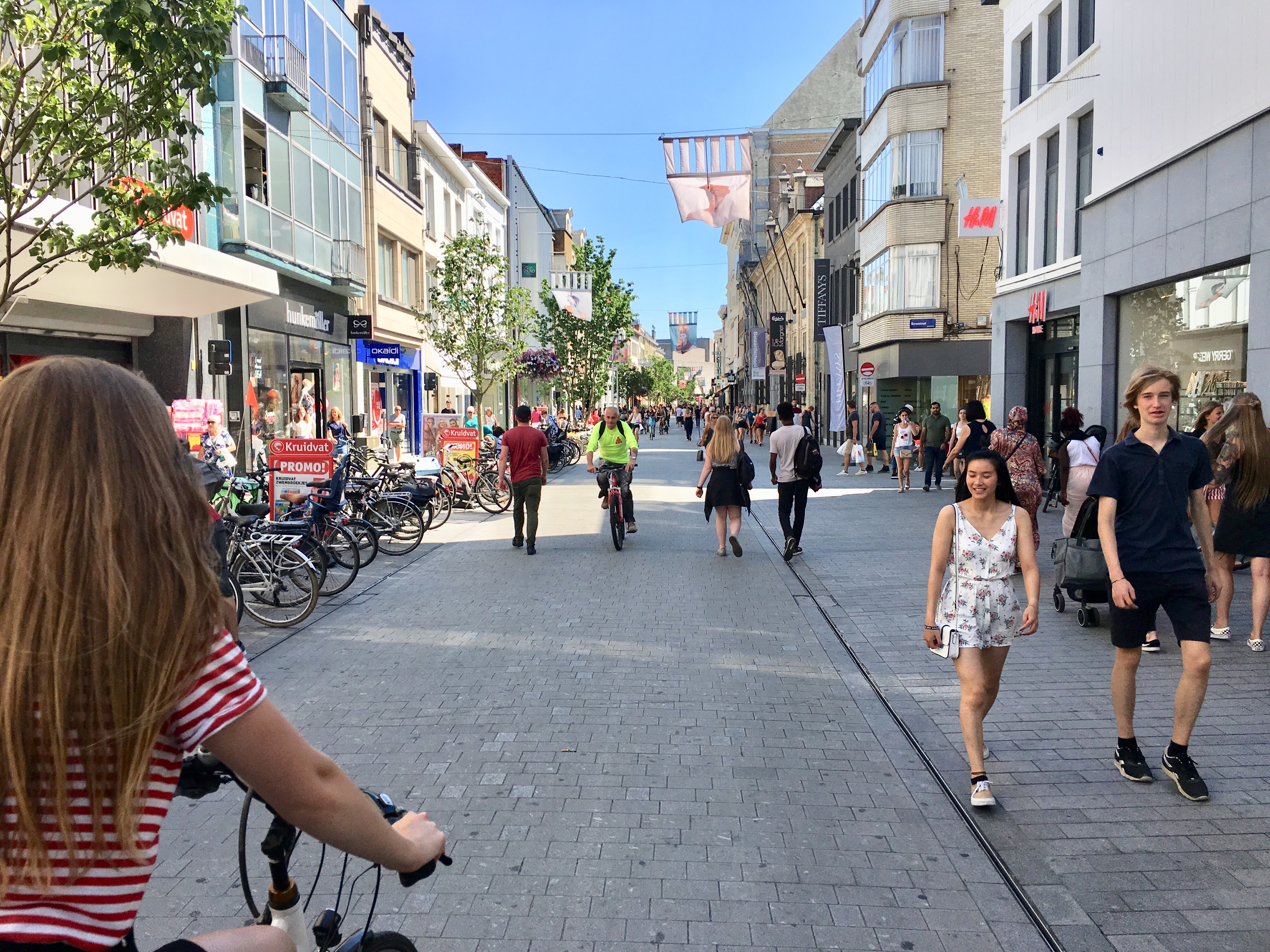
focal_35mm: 29
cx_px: 635
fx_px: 1064
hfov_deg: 61.7
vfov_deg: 48.2
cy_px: 476
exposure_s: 1/1040
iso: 25
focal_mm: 4.15
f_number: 2.2
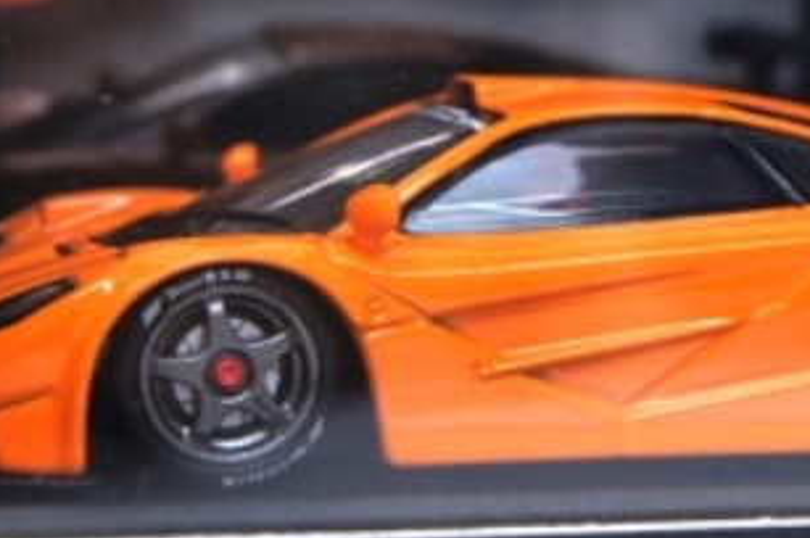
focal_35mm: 132
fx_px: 2966
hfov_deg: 15.5
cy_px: 210
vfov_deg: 10.4
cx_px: 528
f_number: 10
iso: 200
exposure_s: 1/8
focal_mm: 45
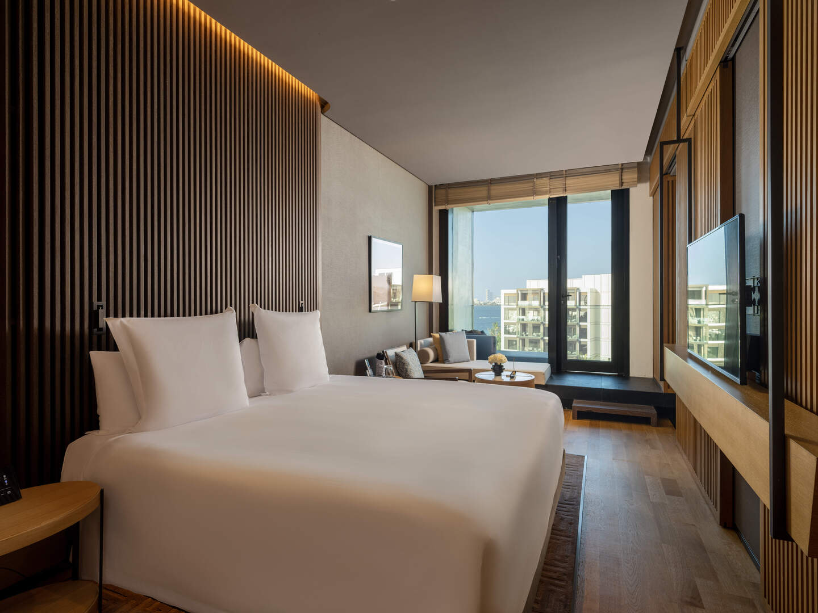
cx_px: 409
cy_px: 306
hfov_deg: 87.8
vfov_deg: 71.6
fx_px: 425
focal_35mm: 18
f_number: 11
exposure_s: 1/5
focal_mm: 23
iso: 250
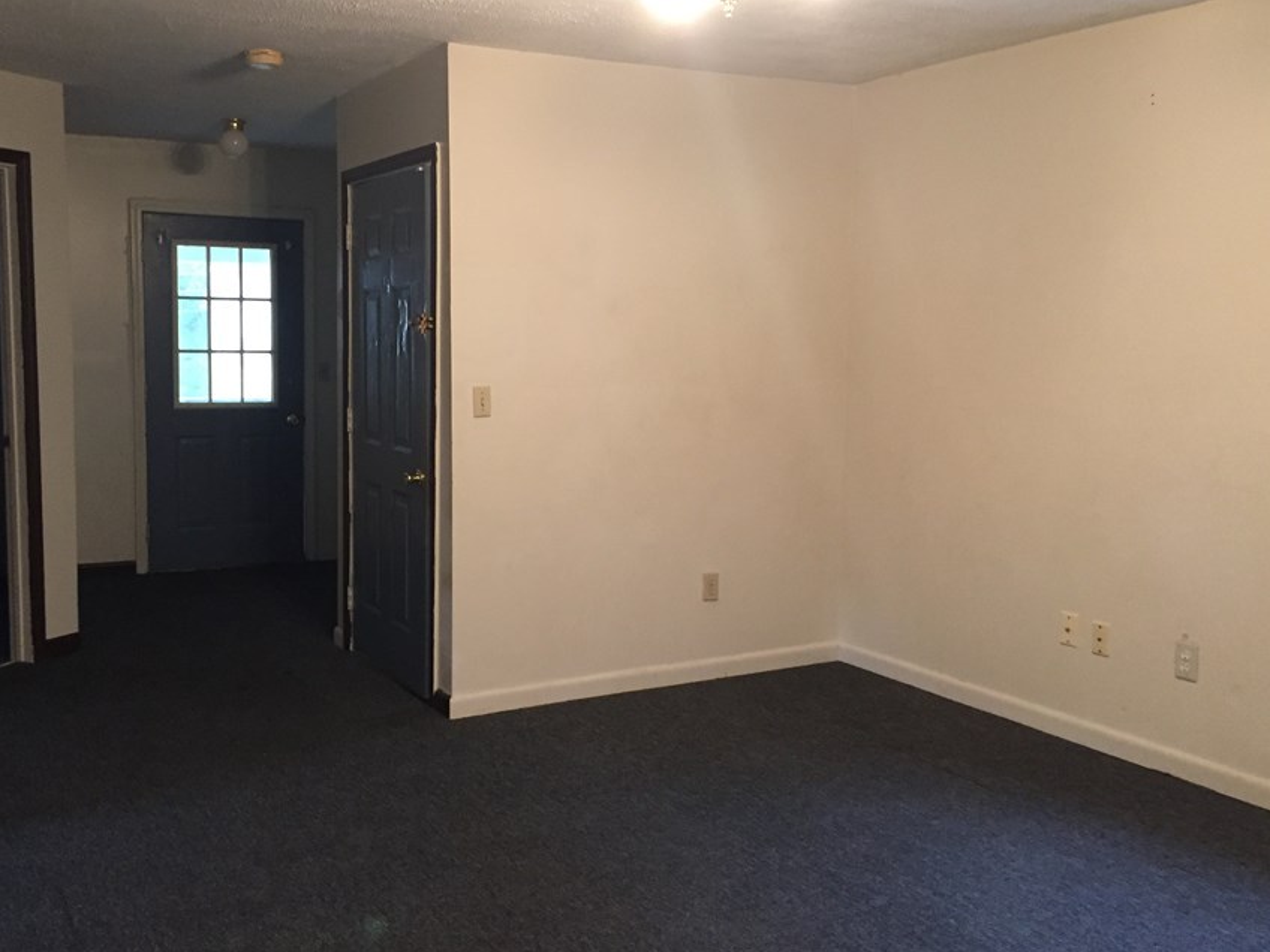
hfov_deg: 52.4
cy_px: 454
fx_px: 1284
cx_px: 539
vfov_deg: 40.7
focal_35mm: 35
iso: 250
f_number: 2.2
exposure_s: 1/30
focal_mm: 4.15
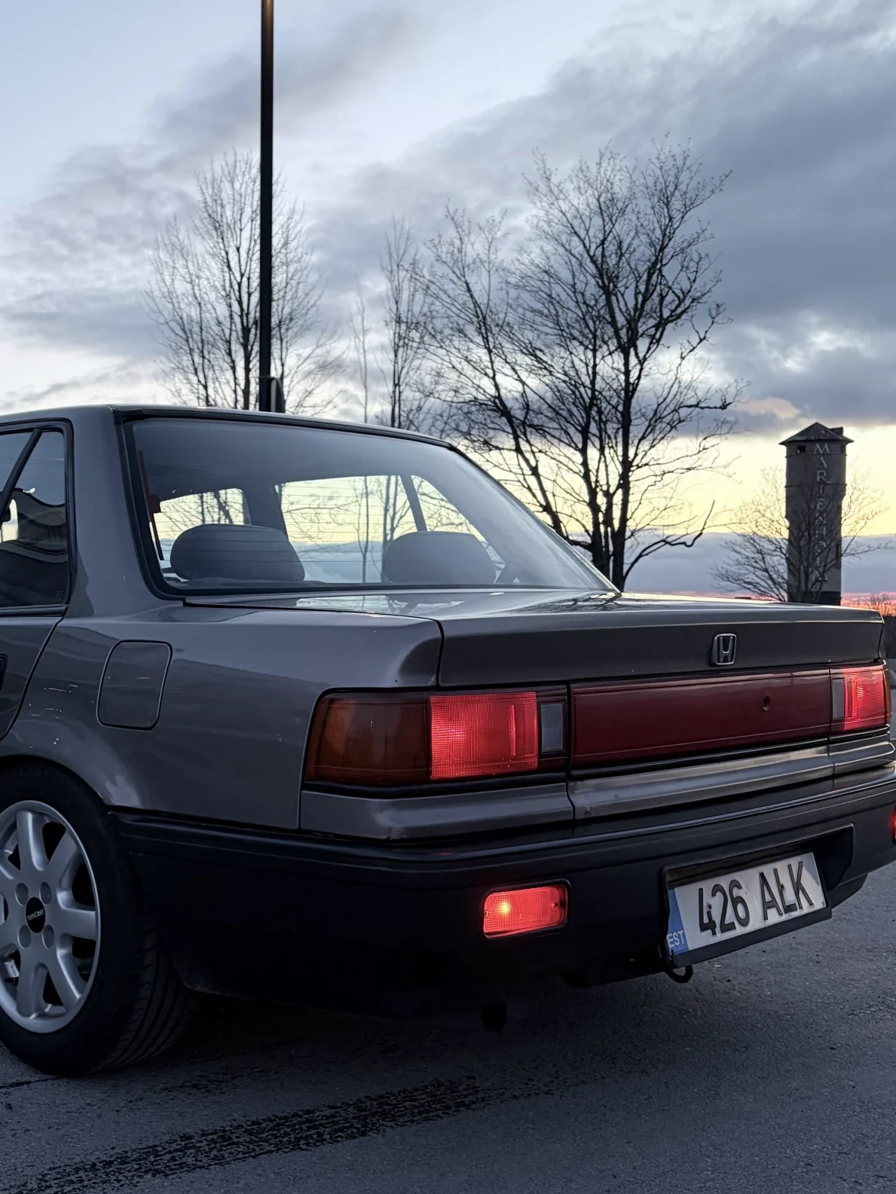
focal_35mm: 42
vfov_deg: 44.7
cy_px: 673
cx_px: 218
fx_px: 1449
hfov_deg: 33.6
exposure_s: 1/76
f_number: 1.6
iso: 125
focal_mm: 5.96
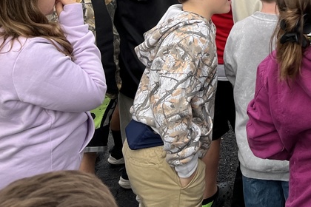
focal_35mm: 66
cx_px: 367
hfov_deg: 27.2
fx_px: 570
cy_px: -67
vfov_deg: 19.0
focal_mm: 5.1
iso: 50
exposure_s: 1/664
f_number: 1.6
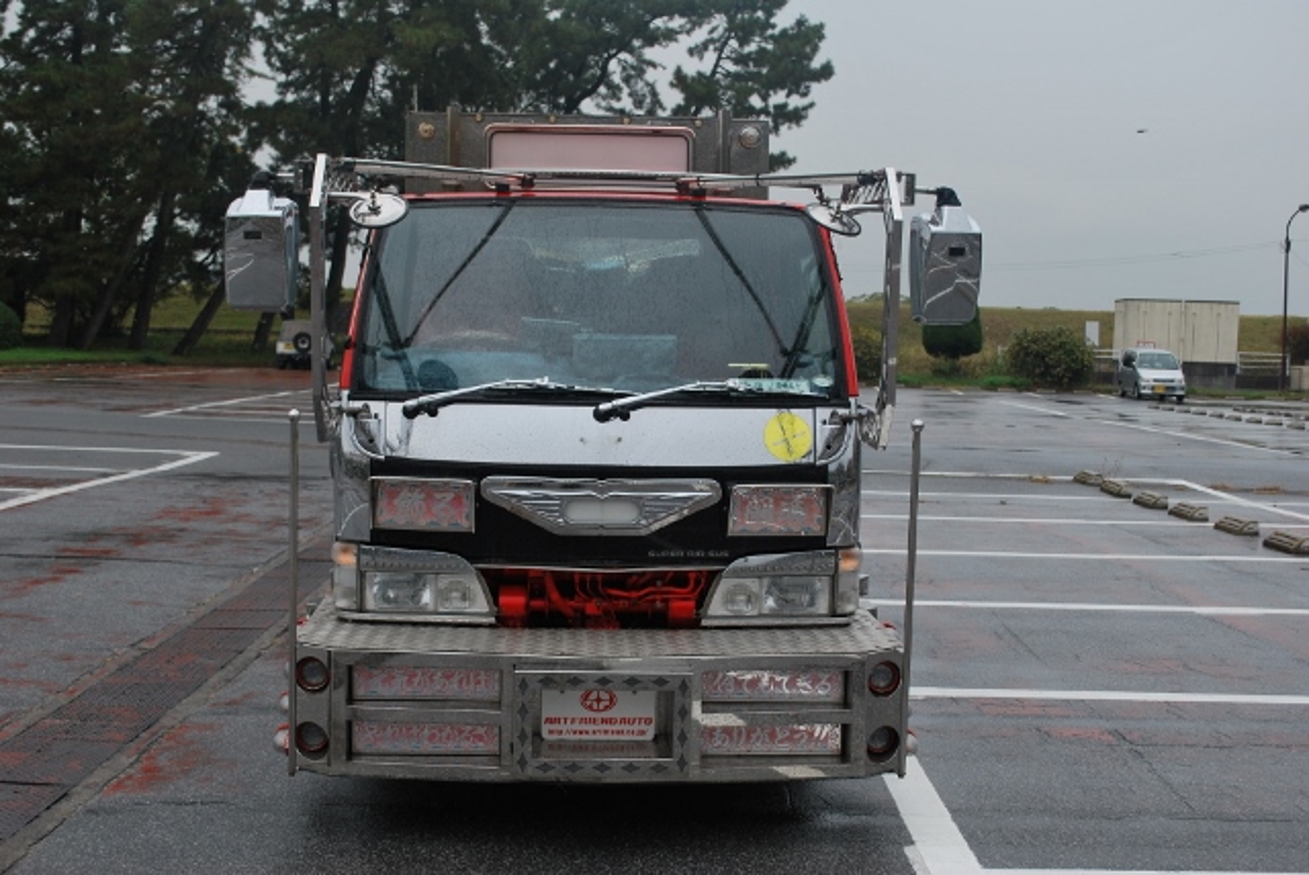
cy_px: 438
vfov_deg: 28.1
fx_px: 1747
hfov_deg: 41.1
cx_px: 654
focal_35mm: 48
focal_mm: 32
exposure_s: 1/160
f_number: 6.3
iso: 100
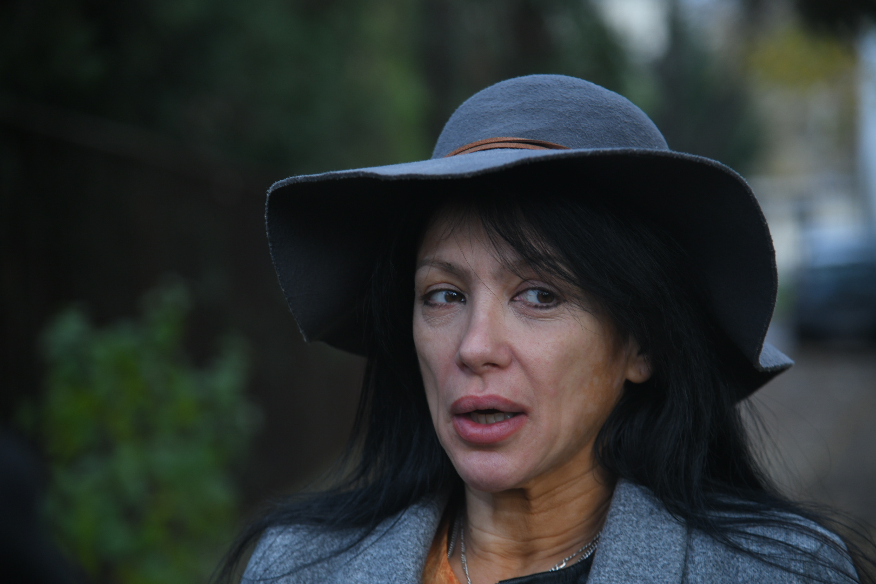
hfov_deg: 17.1
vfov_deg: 11.4
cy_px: 292
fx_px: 2920
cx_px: 438
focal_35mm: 120
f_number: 4
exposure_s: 1/320
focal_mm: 120
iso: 800
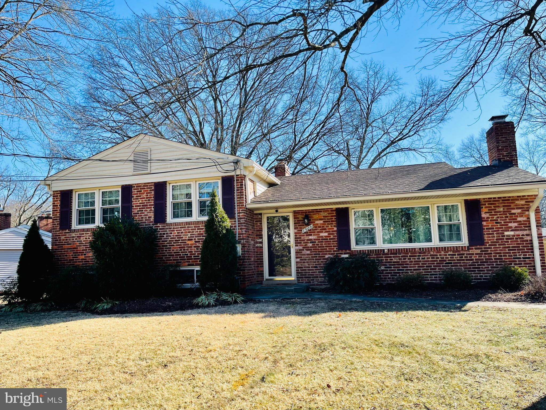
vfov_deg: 54.9
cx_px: 273
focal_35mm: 25
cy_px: 205
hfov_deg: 69.4
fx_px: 394
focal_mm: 5.1
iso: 32
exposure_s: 1/1795
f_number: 1.6
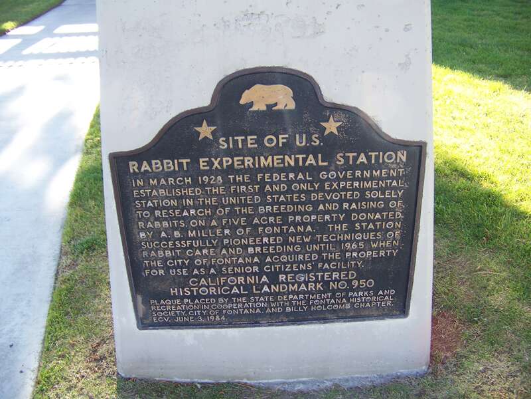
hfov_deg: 51.4
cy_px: 200
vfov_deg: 39.7
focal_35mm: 36
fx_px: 552
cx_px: 266
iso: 64
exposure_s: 1/60
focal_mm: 5.85
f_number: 2.8
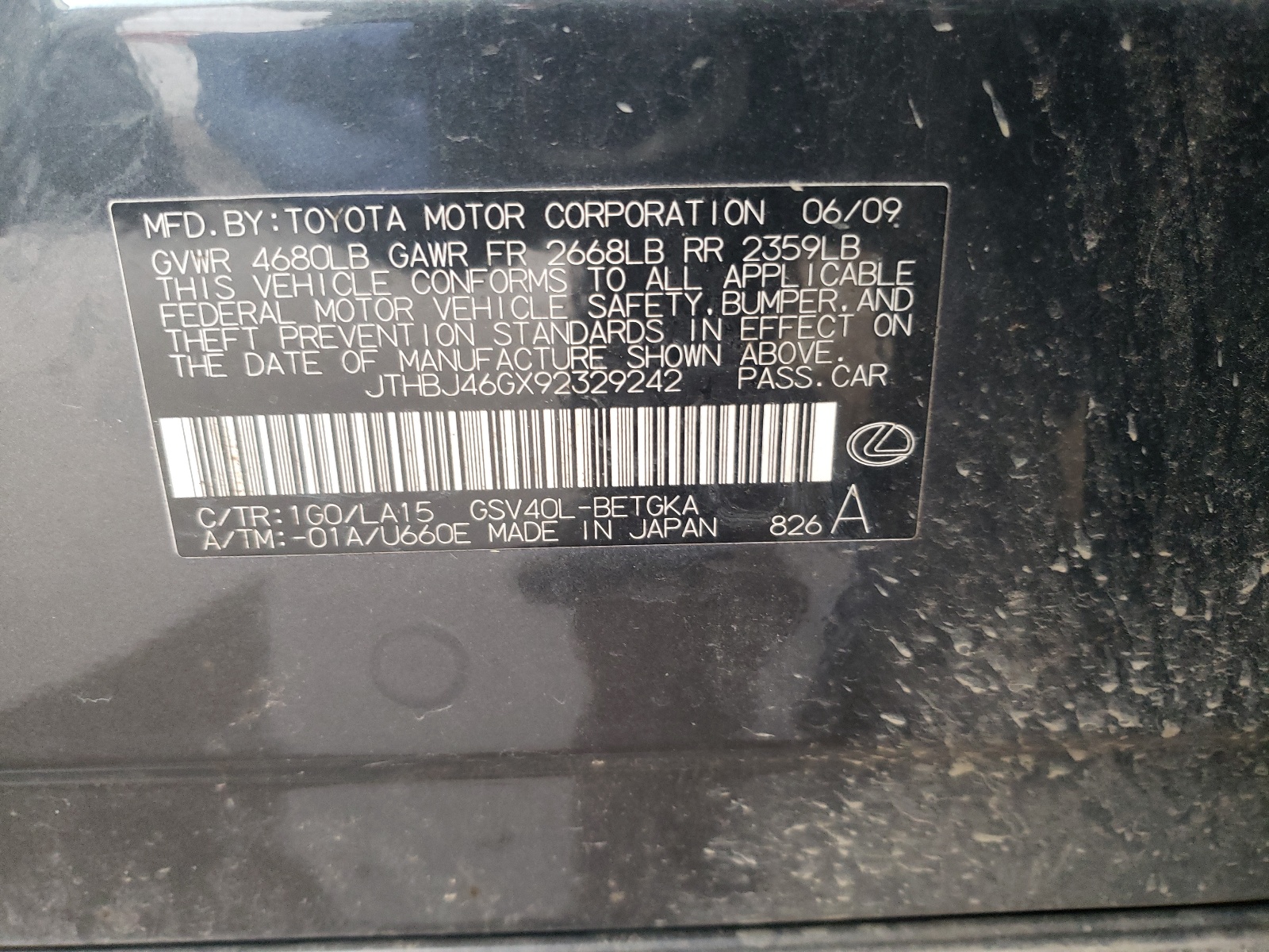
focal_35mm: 26
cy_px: 476
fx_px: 953
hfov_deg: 67.3
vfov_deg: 53.1
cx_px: 634
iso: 148
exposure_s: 1/60.2
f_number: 1.5
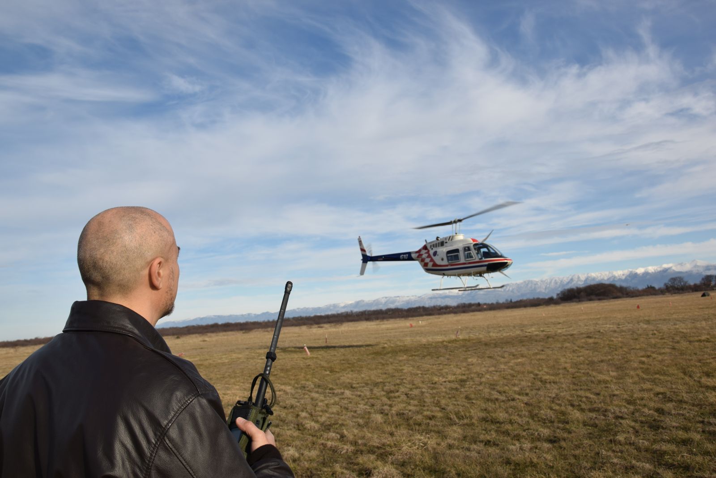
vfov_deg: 47.9
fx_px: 537
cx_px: 358
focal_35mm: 27
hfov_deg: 67.4
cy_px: 239
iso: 100
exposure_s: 1/320
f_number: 9
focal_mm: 18
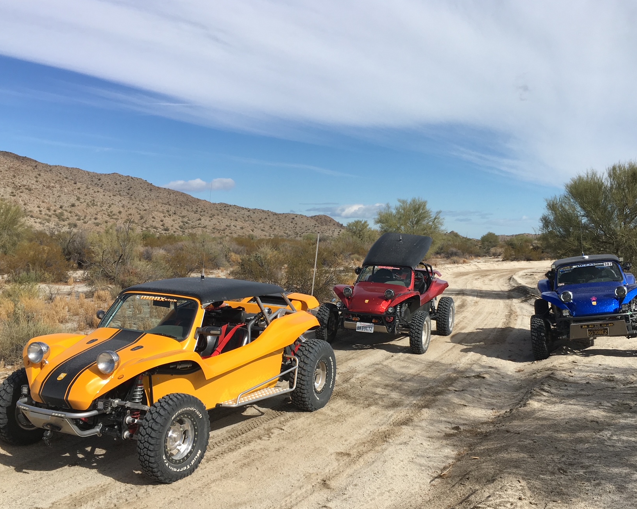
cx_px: 334
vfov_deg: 42.2
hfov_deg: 51.5
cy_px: 285
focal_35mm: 35
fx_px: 660
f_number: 2.2
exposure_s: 1/2262
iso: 25
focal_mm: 4.15
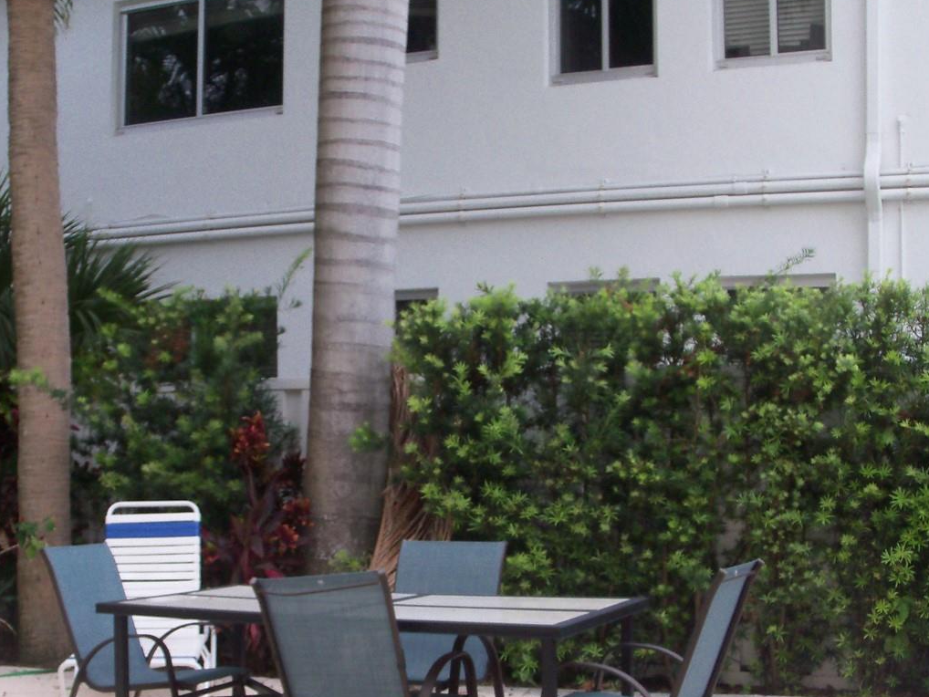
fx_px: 1476
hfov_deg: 34.9
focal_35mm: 55
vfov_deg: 26.4
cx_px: 414
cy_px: 461
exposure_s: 1/160
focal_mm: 6.3
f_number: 3
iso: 80
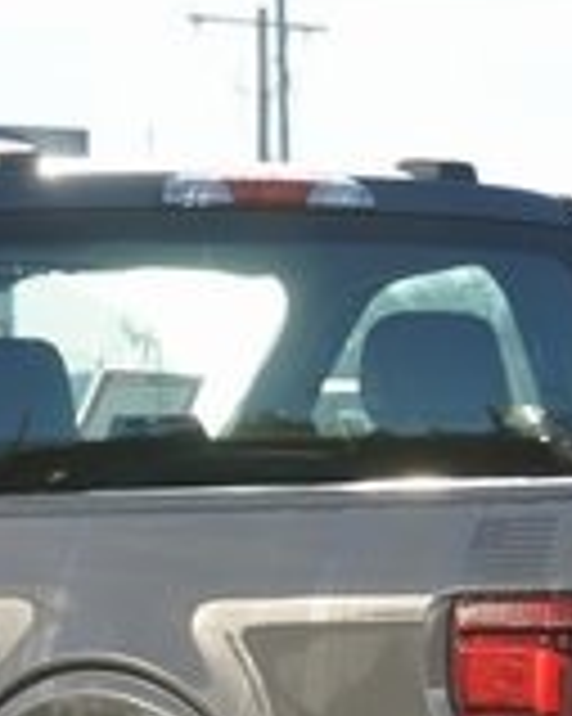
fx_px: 5444
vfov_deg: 7.5
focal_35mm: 257
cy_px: 718
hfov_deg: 6.0
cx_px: 378
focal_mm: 68
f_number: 9
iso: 100
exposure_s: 1/125
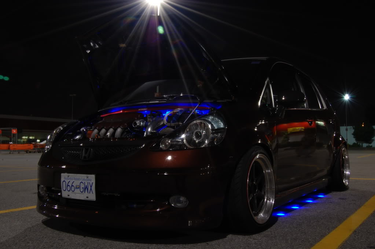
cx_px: 188
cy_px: 124
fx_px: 375
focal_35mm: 36
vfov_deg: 36.8
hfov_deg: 53.2
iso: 200
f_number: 25
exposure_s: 13
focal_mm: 24
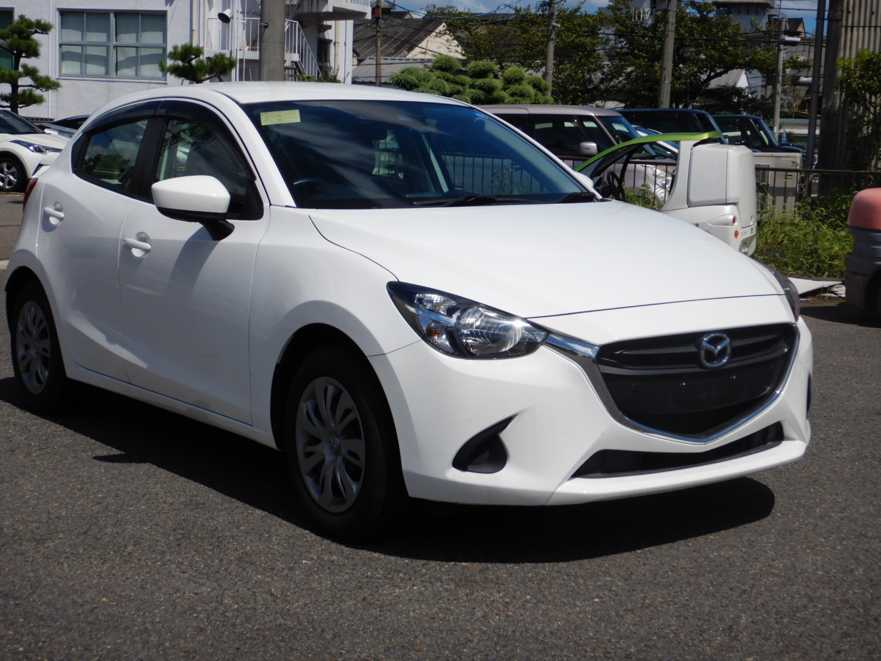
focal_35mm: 56
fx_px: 1425
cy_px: 330
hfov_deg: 34.3
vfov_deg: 26.1
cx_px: 440
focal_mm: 10.1
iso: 125
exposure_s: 1/640
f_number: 8.8
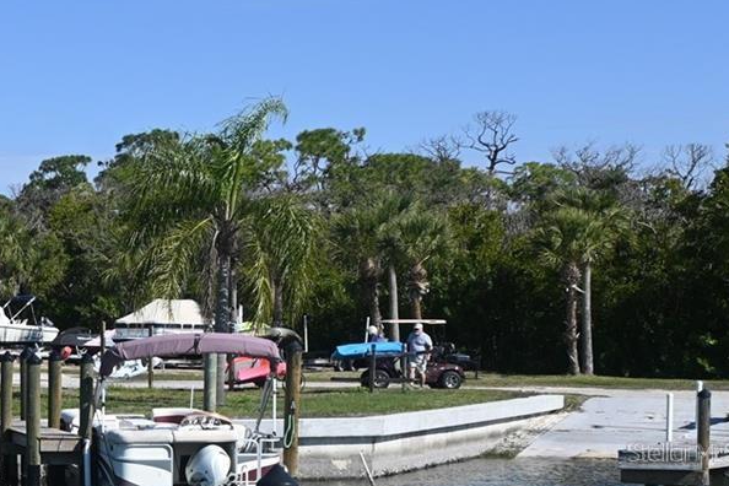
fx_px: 2005
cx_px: -239
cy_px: 452
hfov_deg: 19.0
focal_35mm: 99
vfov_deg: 13.7
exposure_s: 1/400
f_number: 7.1
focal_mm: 24.5
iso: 100
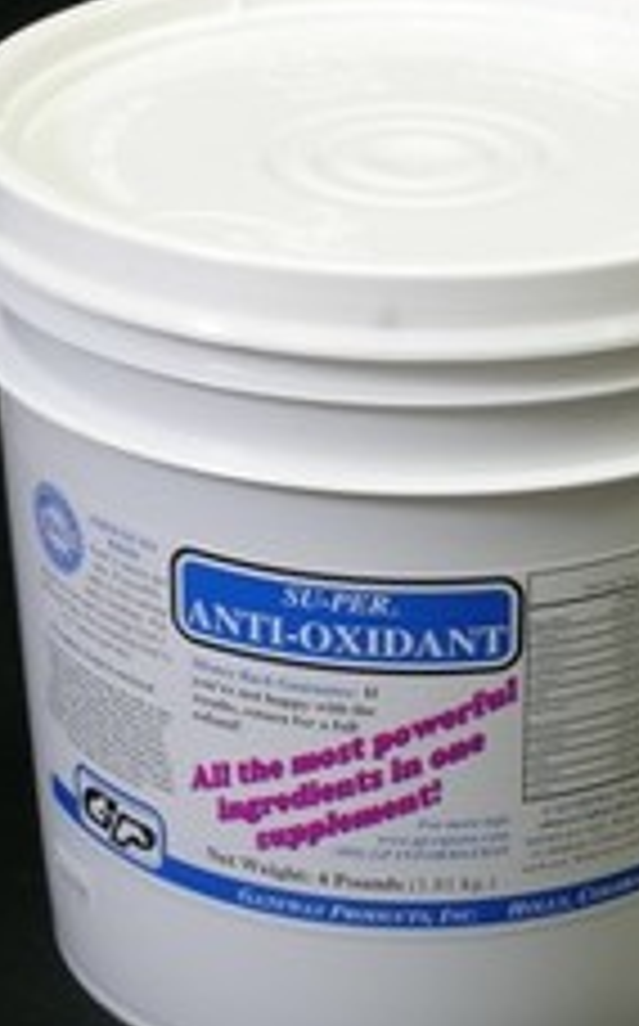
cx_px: 486
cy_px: 562
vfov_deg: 14.1
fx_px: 4162
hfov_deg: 8.8
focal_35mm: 149
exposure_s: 1/3.9
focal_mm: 16.7
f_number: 4.1
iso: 67
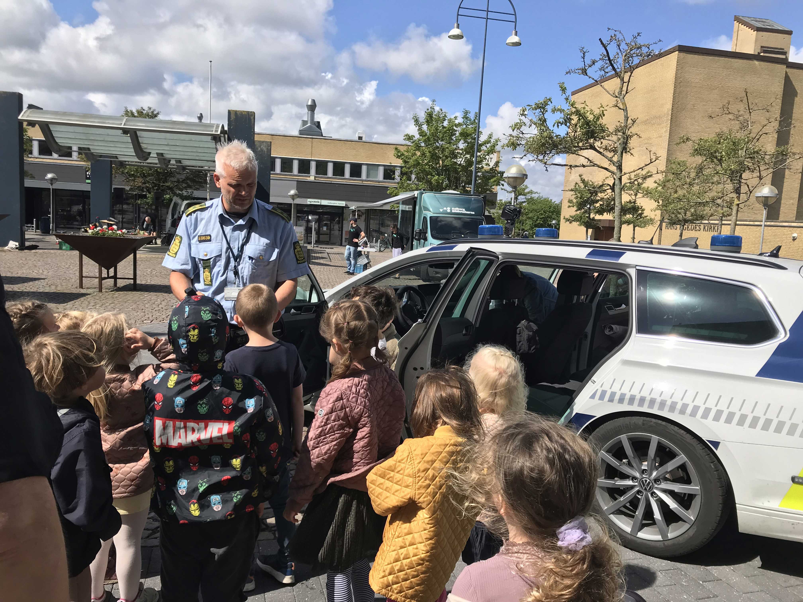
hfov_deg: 63.4
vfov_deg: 49.7
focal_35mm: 28
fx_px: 650
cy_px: 301
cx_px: 402
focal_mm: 3.99
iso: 20
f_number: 1.8
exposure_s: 1/2398
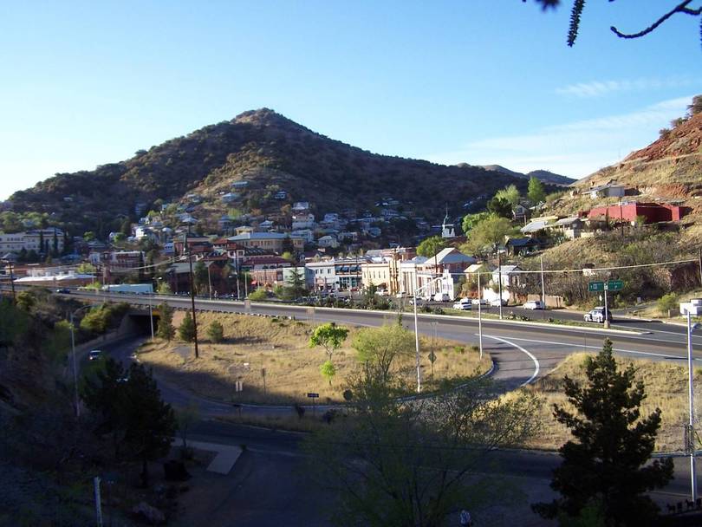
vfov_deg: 37.7
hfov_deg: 49.0
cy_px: 264
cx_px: 351
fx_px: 771
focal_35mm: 38
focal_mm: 6.3
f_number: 2.8
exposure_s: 1/500
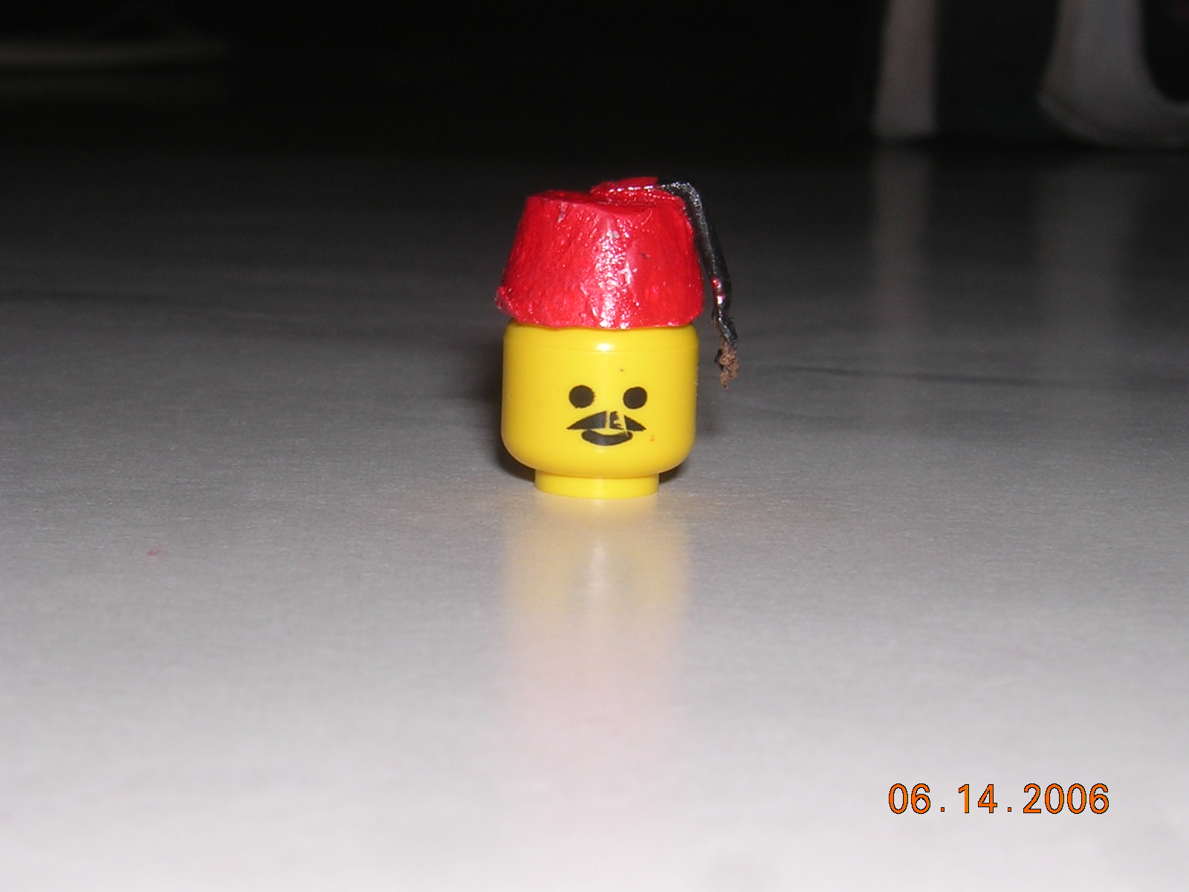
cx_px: 594
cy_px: 446
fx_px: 2920
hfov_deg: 23.0
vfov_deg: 17.4
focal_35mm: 85
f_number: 8.2
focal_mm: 11.1
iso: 100
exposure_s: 1/60.1
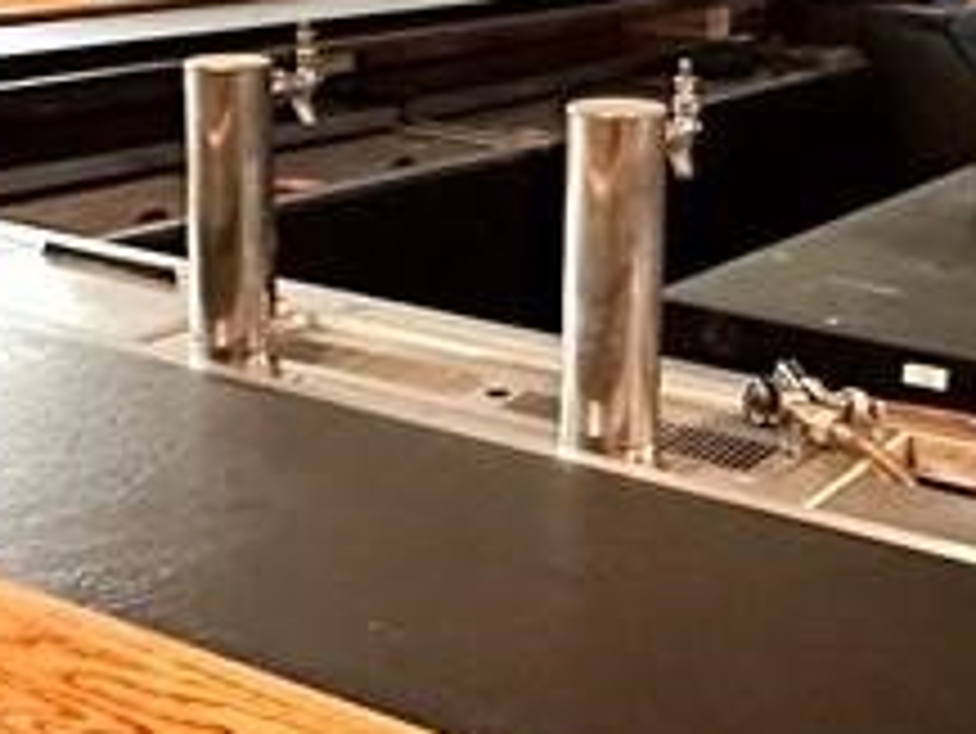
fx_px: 1862
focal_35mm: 66
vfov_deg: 21.8
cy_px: 77
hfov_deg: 29.4
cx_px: 513
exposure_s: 1/40
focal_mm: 2.22
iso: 1000
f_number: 2.2
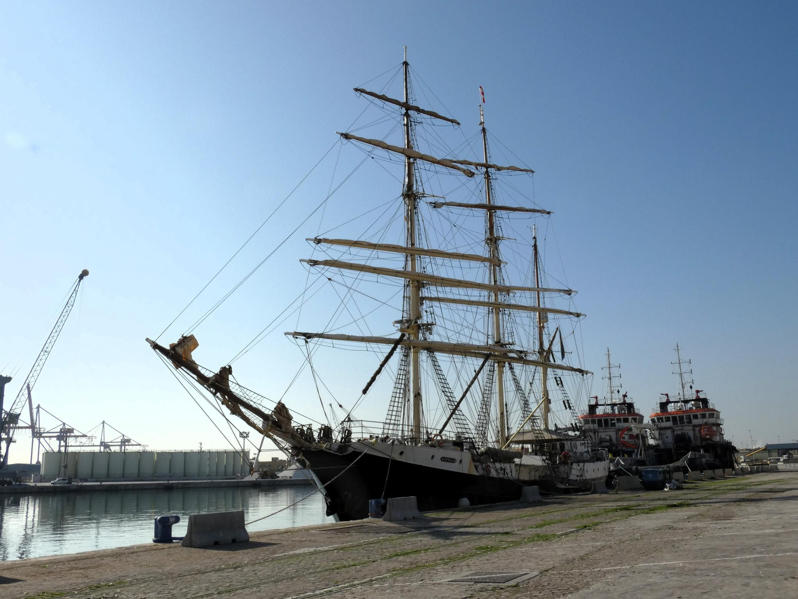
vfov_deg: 45.5
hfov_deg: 58.3
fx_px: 715
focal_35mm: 31
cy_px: 300
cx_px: 399
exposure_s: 1/1000
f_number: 5.6
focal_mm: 5.5
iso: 80
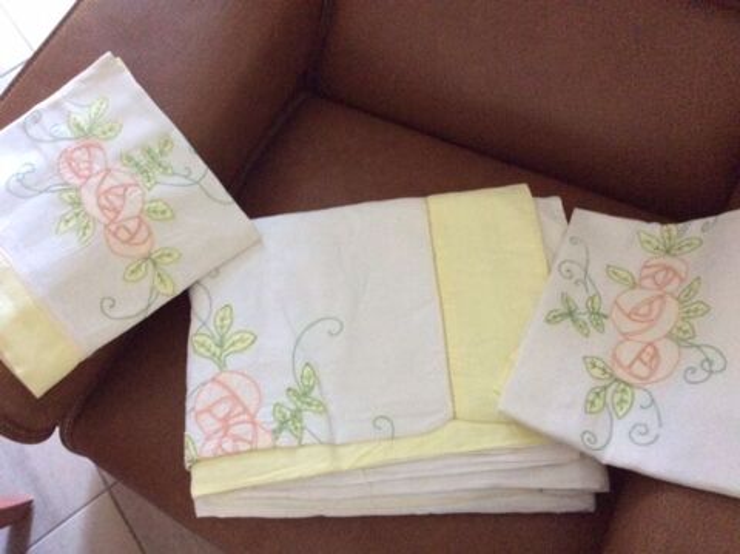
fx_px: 683
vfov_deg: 44.1
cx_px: 370
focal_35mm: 32
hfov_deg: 56.9
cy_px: 277
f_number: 2.4
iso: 320
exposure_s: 1/20
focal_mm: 3.3
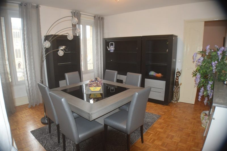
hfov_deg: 67.5
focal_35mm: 27
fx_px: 170
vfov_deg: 47.8
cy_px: 76
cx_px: 114
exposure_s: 1/60
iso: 1400
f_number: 3.5
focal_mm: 18
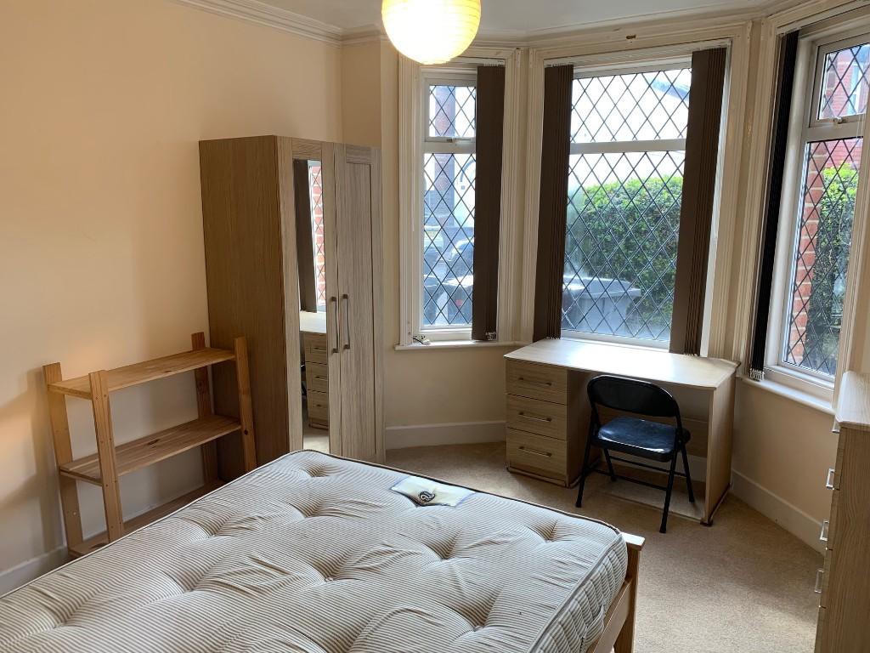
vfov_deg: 53.1
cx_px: 435
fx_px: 653
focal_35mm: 26
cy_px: 326
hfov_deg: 67.3
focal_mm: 4.25
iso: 40
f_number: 1.8
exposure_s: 1/100
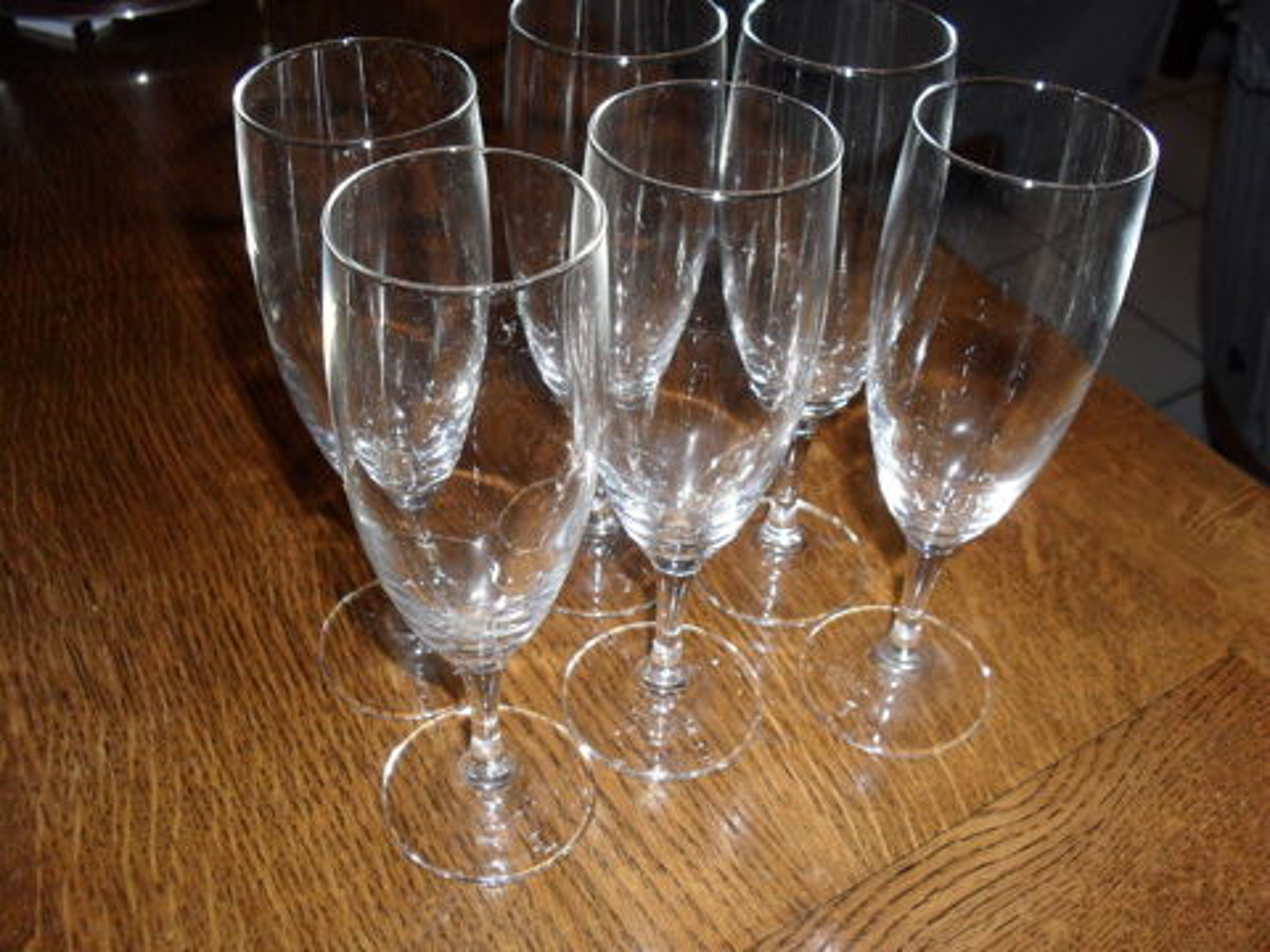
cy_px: 476
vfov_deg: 40.7
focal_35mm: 35
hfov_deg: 52.6
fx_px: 1284
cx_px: 635
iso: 200
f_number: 3.2
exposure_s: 1/45
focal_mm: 6.3
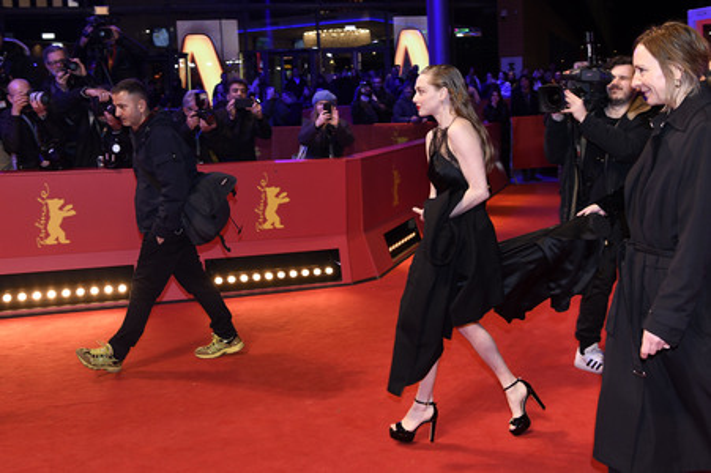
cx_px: 356
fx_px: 632
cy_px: 236
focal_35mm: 32
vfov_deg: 41.1
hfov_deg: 58.8
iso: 1250
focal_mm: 32
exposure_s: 1/160
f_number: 5.6
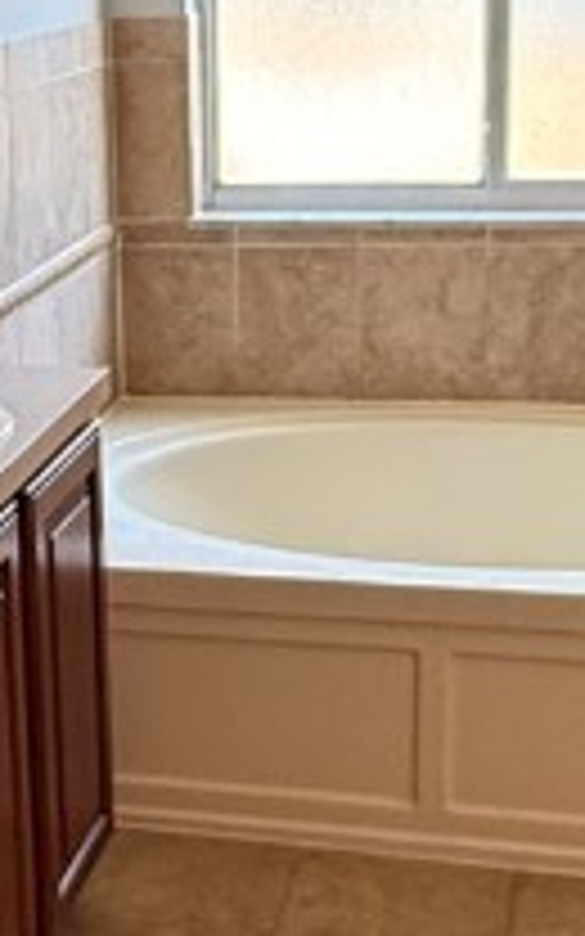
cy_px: 446
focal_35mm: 73
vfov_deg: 28.2
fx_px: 1862
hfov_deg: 17.5
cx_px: 22
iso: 400
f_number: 2.2
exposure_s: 1/60
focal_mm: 2.22
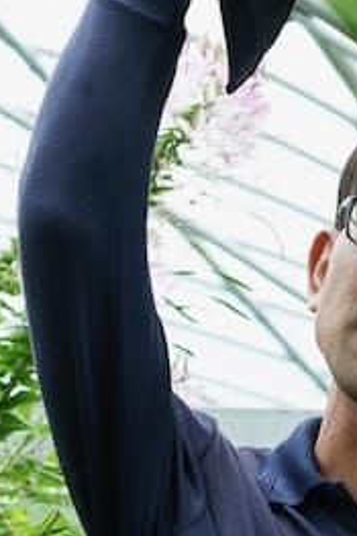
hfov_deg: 5.0
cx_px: 703
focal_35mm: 268
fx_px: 3991
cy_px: 293
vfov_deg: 7.7
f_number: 4.5
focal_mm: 55
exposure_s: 1/60
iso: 320
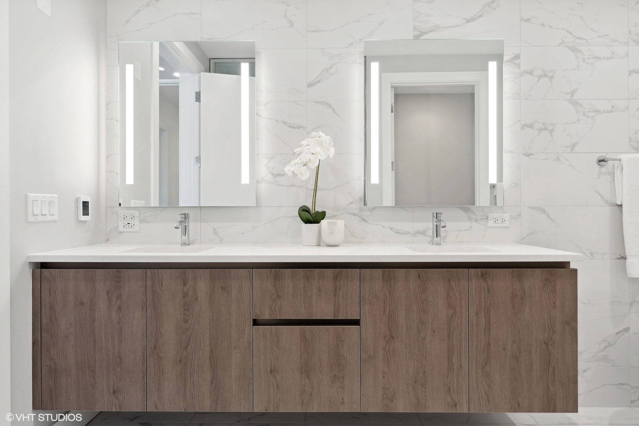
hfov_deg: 84.0
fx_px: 355
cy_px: 213
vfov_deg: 61.9
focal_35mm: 20
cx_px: 320
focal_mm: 20
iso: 320
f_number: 8
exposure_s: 1/10
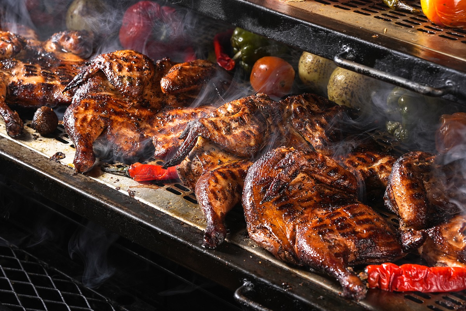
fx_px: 1165
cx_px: 233
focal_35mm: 90
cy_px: 156
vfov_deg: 15.2
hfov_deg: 22.6
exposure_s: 1/125
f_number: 10
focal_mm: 90
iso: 250
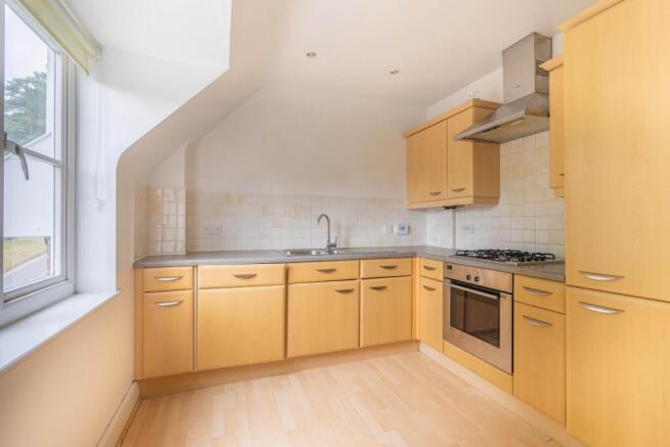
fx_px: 298
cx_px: 335
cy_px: 224
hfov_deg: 96.7
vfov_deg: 73.8
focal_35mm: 16
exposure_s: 1/200
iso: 125
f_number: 8
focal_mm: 16
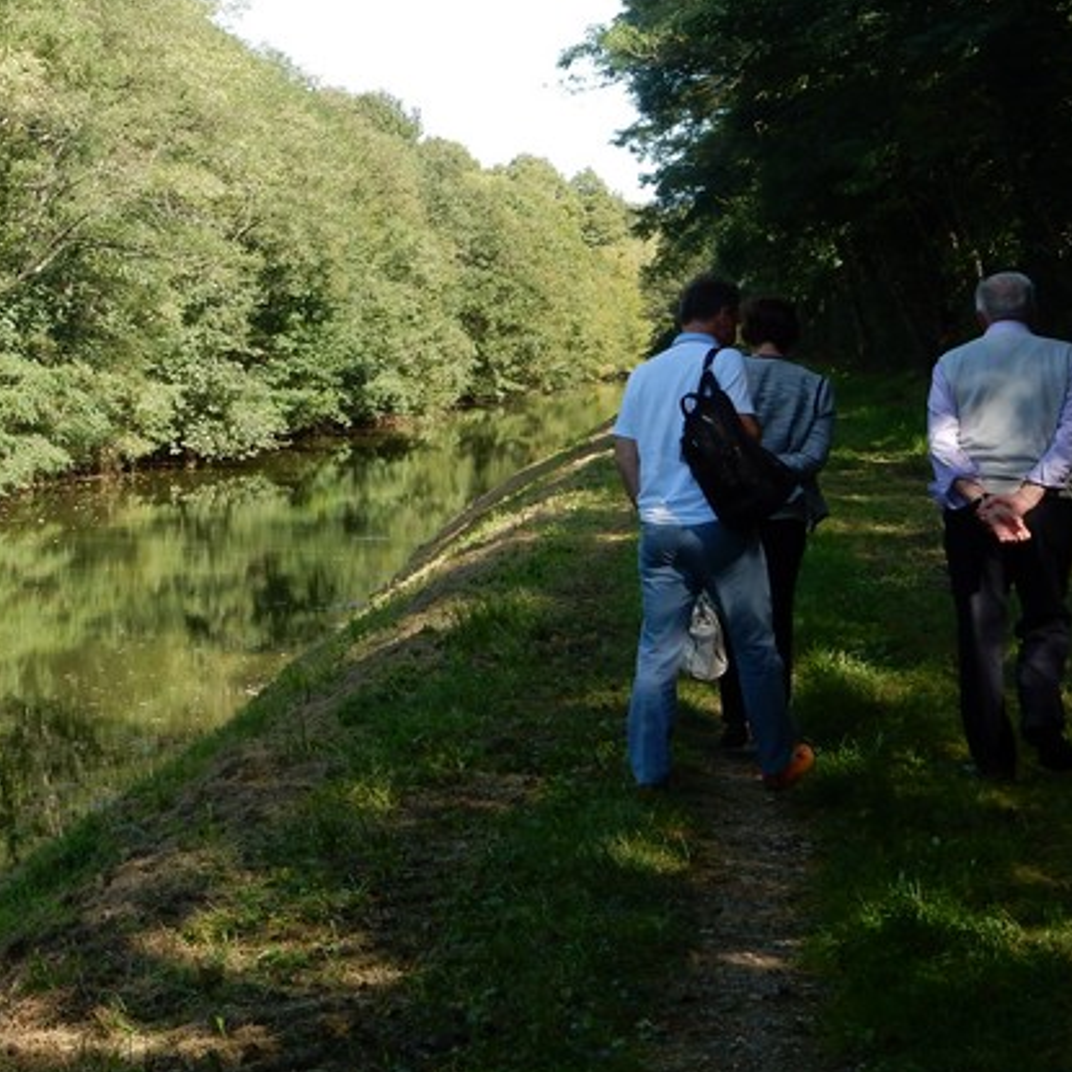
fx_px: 3048
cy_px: 313
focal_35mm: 87
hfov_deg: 19.6
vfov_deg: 19.8
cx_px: 142
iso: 125
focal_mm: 9
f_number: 4.5
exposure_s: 1/250
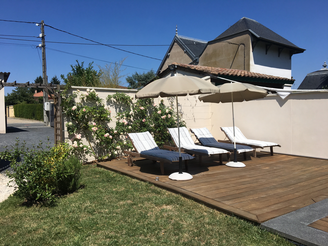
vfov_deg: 48.2
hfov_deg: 61.7
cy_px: 123
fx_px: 275
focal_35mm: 29
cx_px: 164
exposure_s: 1/2959
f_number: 2.2
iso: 25
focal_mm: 4.15
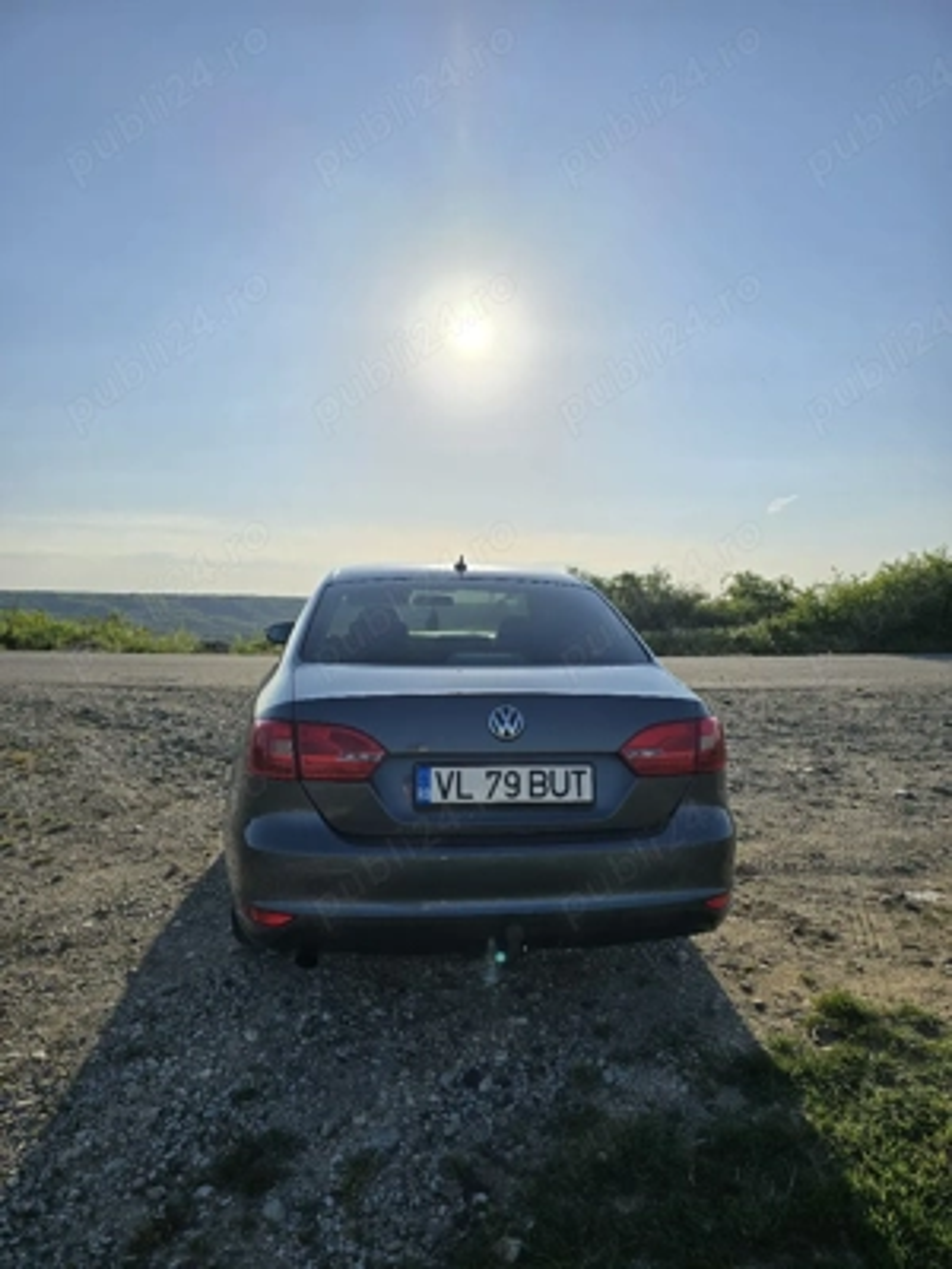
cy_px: 634
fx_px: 843
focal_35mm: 23
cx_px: 476
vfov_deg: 73.9
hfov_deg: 58.9
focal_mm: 6.3
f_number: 1.7
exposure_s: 1/3333
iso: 12
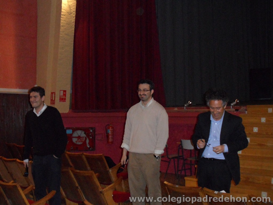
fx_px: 394
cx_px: 136
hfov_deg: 38.2
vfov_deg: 29.1
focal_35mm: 50
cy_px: 102
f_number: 3.8
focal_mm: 8.2
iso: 640
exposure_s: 1/45
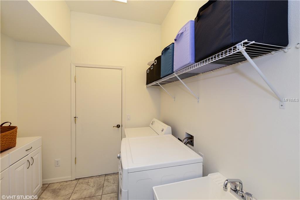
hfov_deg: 104.2
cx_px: 150
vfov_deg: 81.2
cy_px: 100
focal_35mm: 14
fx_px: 117
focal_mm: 14
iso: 200
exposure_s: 1/15
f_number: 8
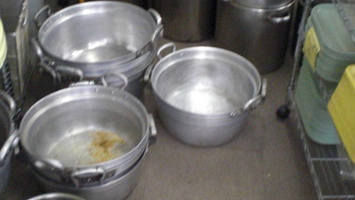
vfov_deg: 23.7
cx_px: 162
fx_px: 471
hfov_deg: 41.3
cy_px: 48
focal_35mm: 50
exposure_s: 1/30
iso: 800
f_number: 3.1
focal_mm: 6.3
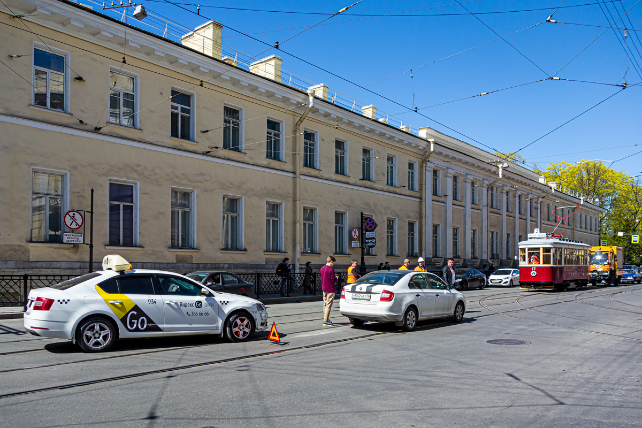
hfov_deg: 65.5
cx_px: 321
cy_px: 214
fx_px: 499
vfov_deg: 46.4
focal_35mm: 28
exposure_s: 1/800
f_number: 4
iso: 125
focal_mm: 10.4
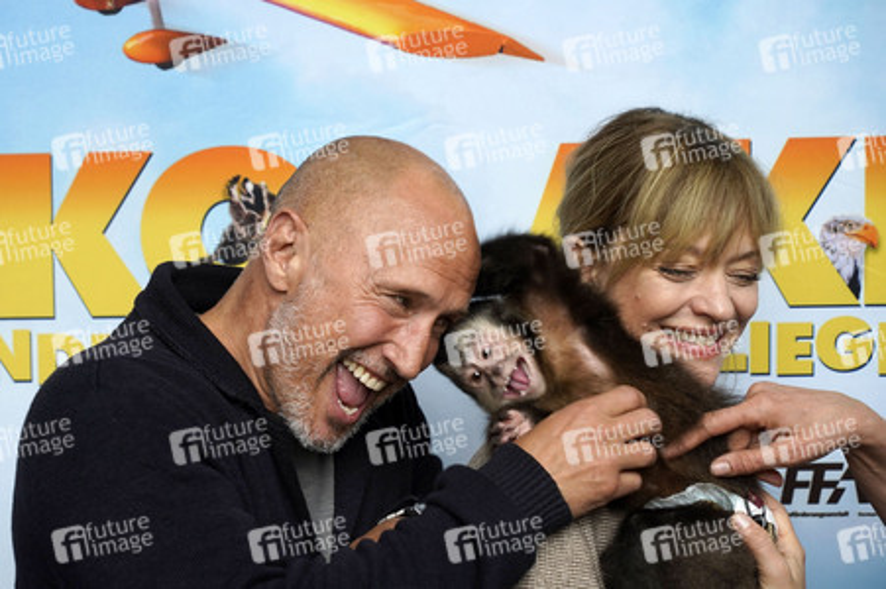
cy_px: 294
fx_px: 1844
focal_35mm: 75
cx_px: 443
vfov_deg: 18.2
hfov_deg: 27.0
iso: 640
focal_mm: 75
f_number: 5.6
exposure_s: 1/125
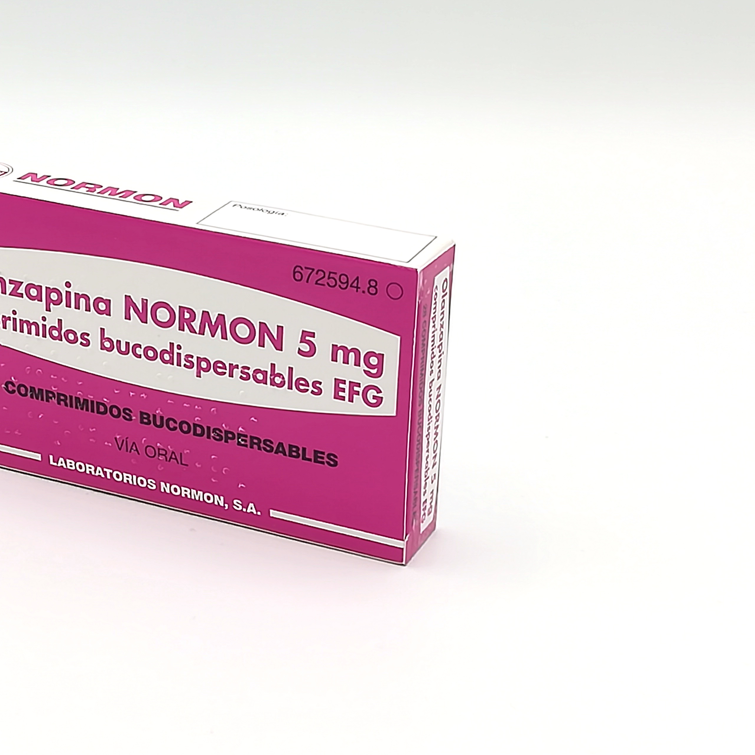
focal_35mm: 81
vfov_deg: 21.4
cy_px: 398
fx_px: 1999
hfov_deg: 21.3
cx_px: 217
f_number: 2.2
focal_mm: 3.83
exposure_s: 1/385
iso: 50
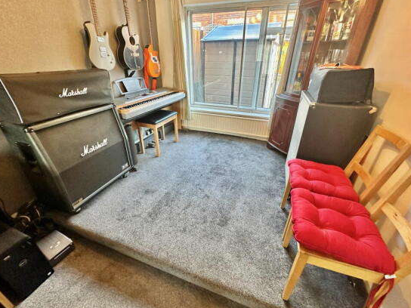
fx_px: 178
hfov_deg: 98.2
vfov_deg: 81.7
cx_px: 210
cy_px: 148
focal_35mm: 15
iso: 160
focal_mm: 2.22
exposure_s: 1/50
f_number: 2.2
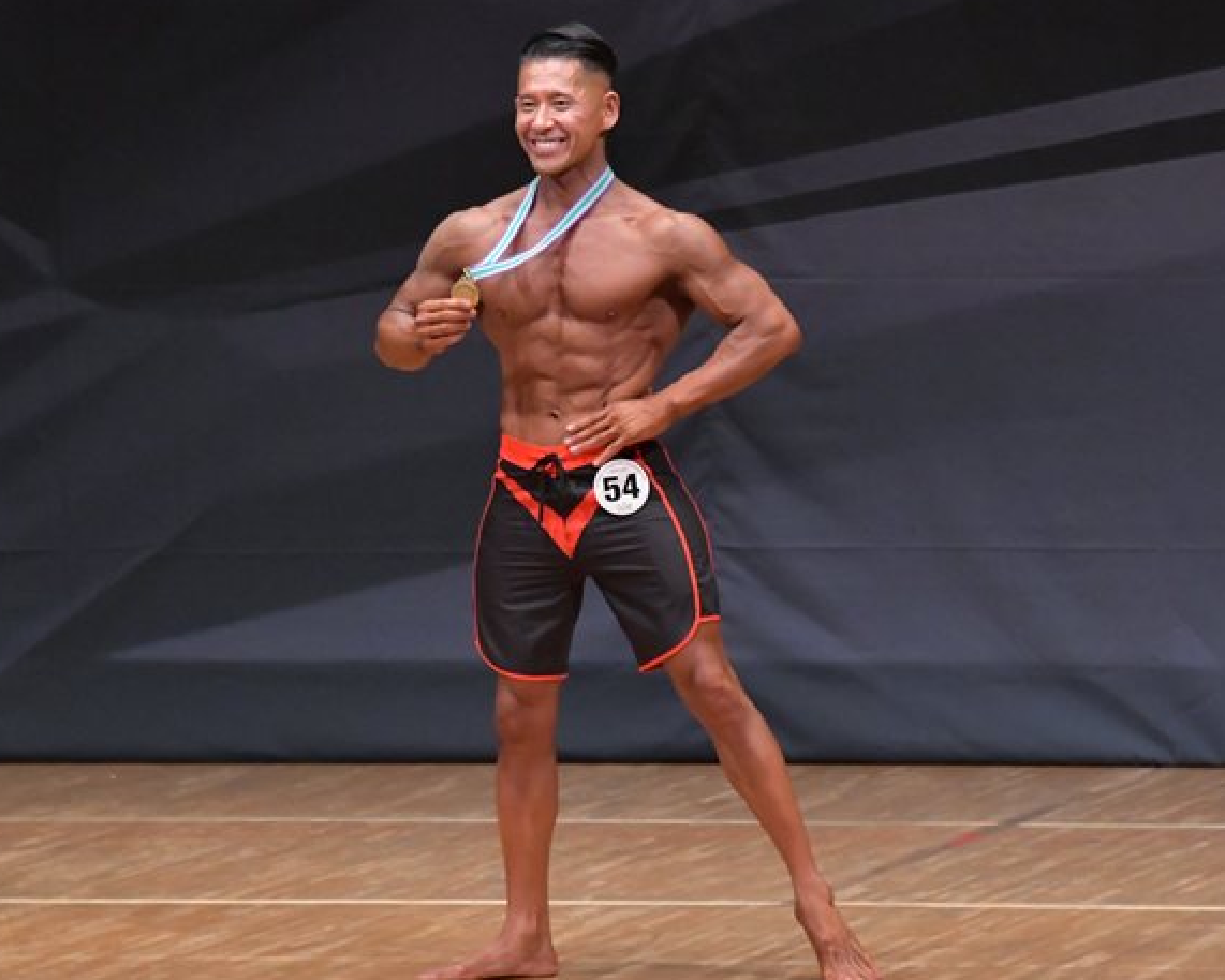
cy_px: 508
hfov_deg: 5.3
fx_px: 13163
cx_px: 628
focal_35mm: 363
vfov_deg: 4.3
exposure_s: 1/400
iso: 6400
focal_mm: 190
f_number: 5.6
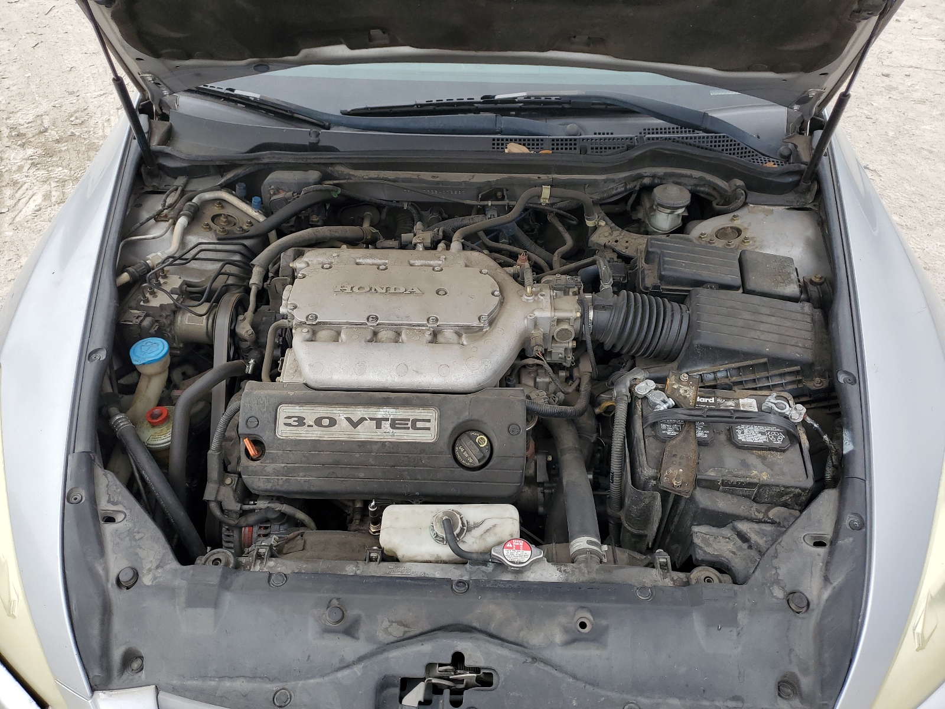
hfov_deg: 67.3
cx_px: 472
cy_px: 354
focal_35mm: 26
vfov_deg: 53.1
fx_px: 710
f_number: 1.5
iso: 50
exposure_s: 1/1667
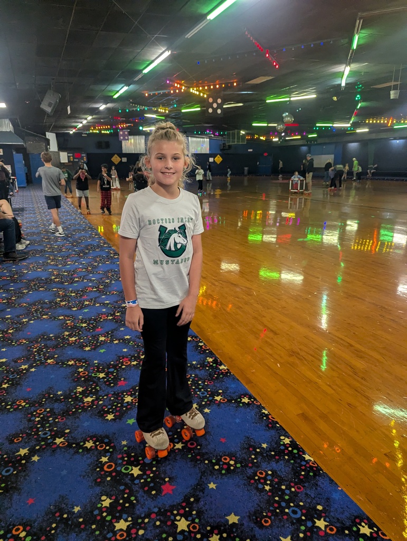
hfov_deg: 56.9
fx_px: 375
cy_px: 270
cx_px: 204
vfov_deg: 71.5
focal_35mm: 24
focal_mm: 6.81
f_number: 1.85
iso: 736
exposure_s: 1/120
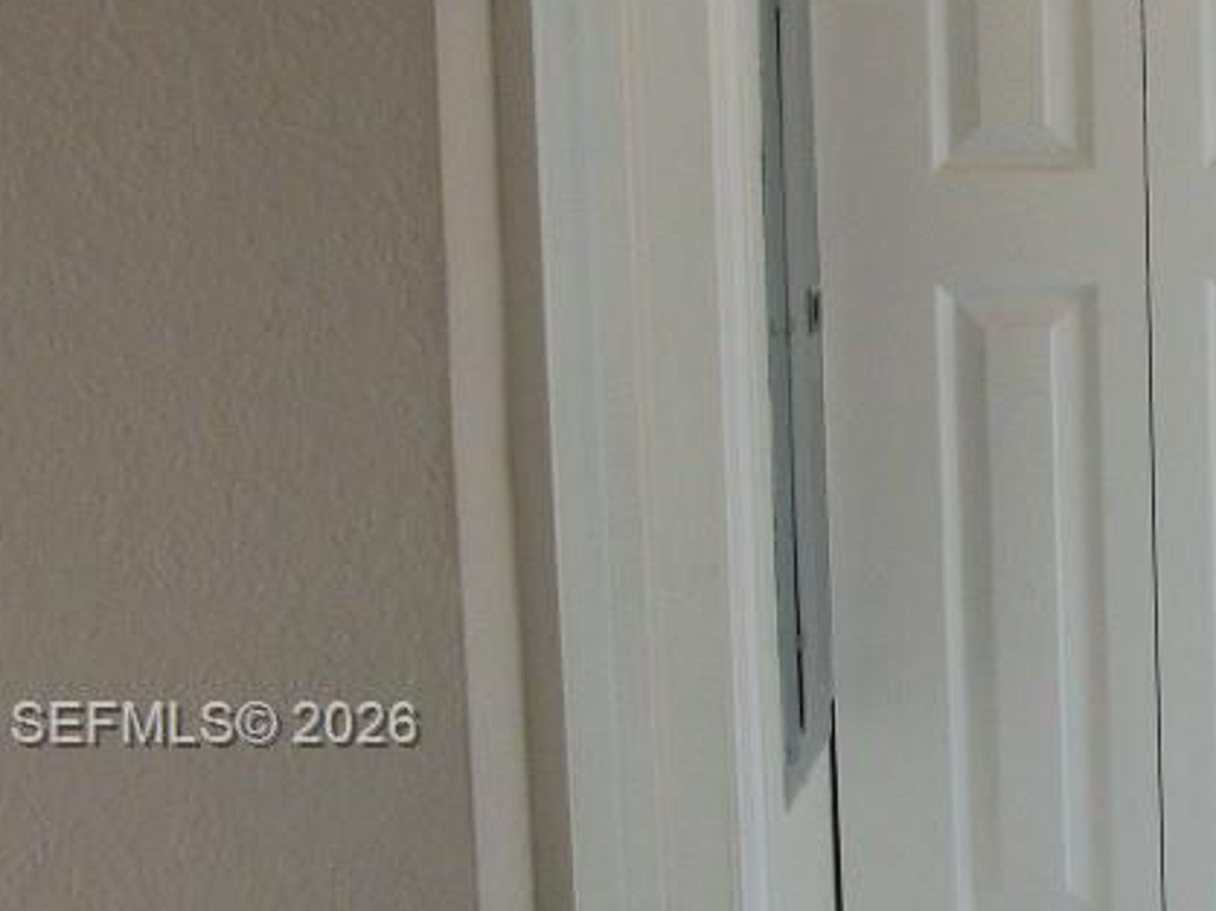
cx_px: 1539
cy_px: 728
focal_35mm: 98
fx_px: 3441
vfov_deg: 15.0
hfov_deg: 18.7
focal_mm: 5.7
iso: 106
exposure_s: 1/30
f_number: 2.9
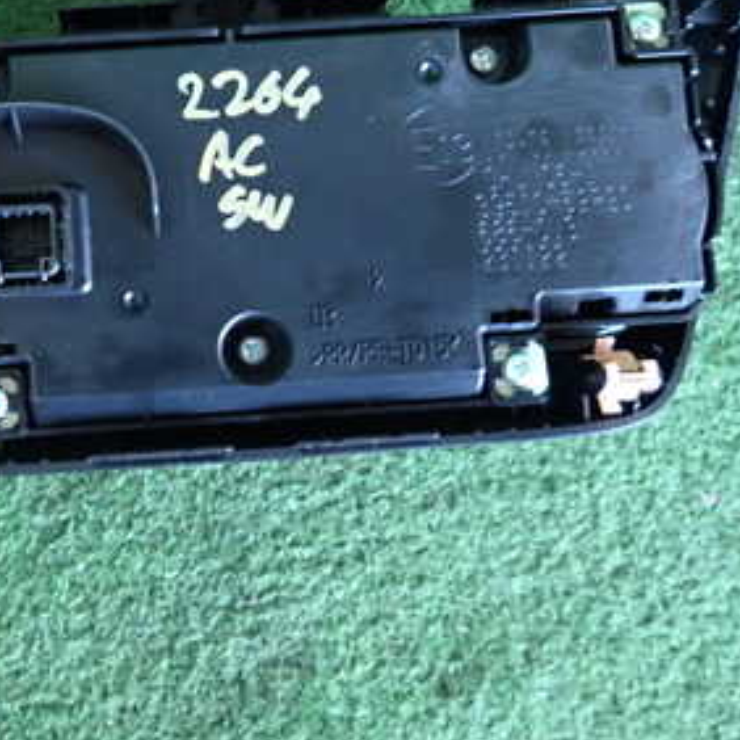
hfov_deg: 35.4
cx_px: 207
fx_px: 1137
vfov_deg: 35.7
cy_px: 241
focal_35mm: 47
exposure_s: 1/30
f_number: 2
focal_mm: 4.5
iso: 640
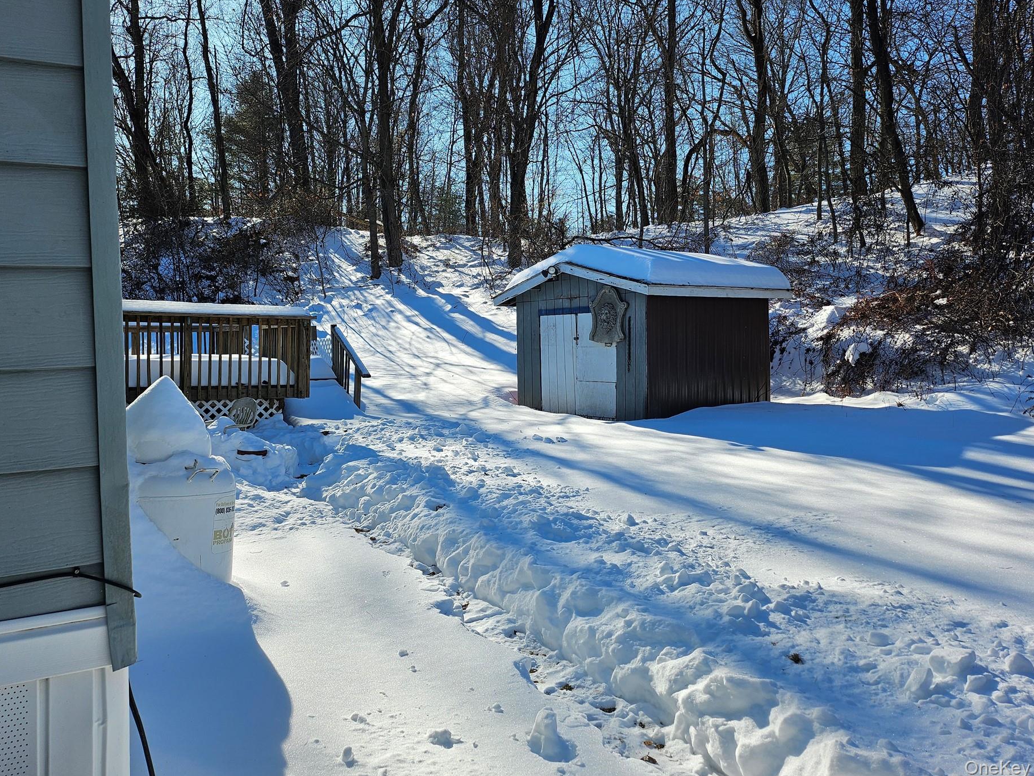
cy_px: 345
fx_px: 807
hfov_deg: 65.3
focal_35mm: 27
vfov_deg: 51.2
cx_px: 498
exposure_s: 1/2897
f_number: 1.8
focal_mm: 5
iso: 50
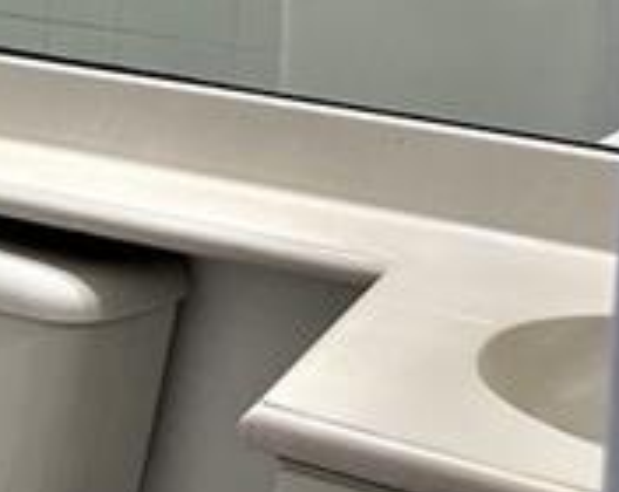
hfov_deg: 16.1
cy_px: -130
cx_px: -271
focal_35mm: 111
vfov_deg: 13.4
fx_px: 2029
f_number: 1.6
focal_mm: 5.1
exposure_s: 1/120
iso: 80
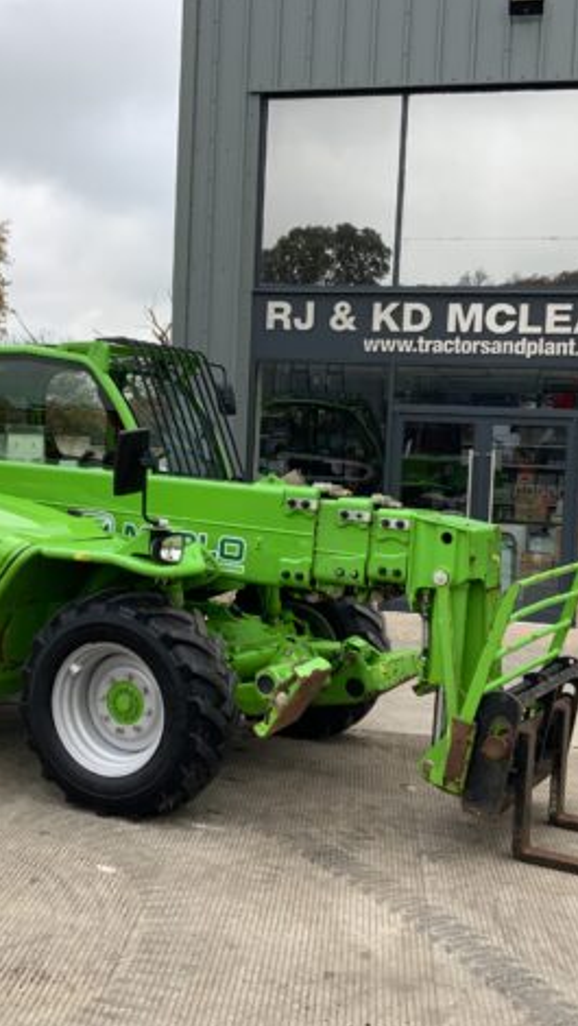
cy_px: 515
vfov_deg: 47.3
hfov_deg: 27.7
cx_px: 242
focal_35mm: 43
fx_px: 1170
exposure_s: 1/97
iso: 64
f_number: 1.8
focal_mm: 3
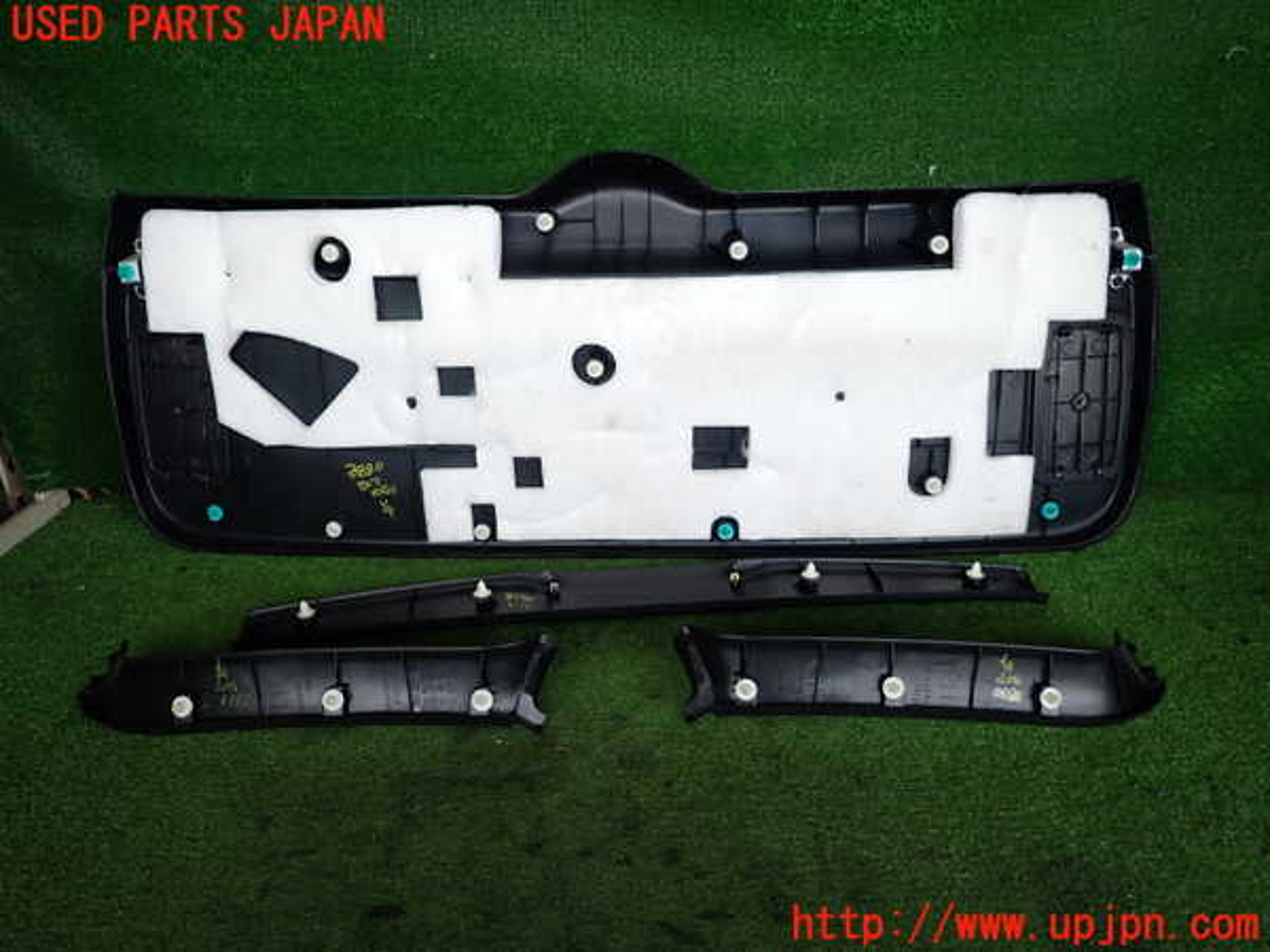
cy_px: 476
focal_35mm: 25
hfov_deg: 69.4
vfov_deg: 54.9
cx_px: 635
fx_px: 917
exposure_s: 1/200
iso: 100
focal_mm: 4.5
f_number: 2
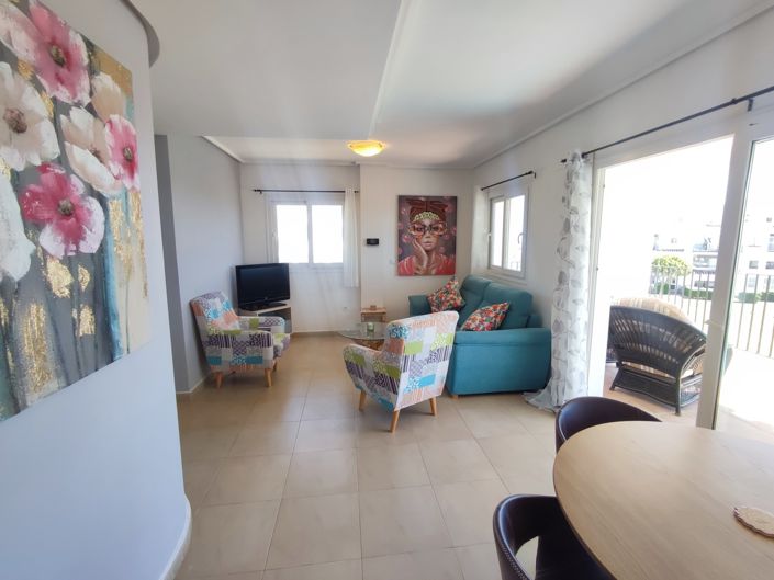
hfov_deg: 94.5
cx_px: 387
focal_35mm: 16
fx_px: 358
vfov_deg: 78.1
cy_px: 290
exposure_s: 1/100
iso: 53
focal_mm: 1.65
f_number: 2.2
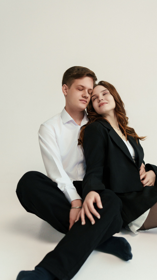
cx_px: 89
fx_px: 274
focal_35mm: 37
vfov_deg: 54.0
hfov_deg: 31.9
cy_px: 141
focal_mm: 35
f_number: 2.5
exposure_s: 1/250
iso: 640
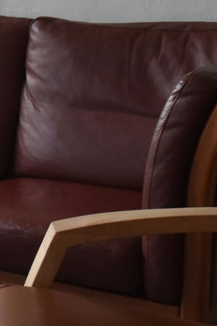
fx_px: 1257
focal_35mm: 139
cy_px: -17
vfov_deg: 14.5
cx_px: -302
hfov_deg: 8.9
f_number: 4.5
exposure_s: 1/1000
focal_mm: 32
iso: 5000
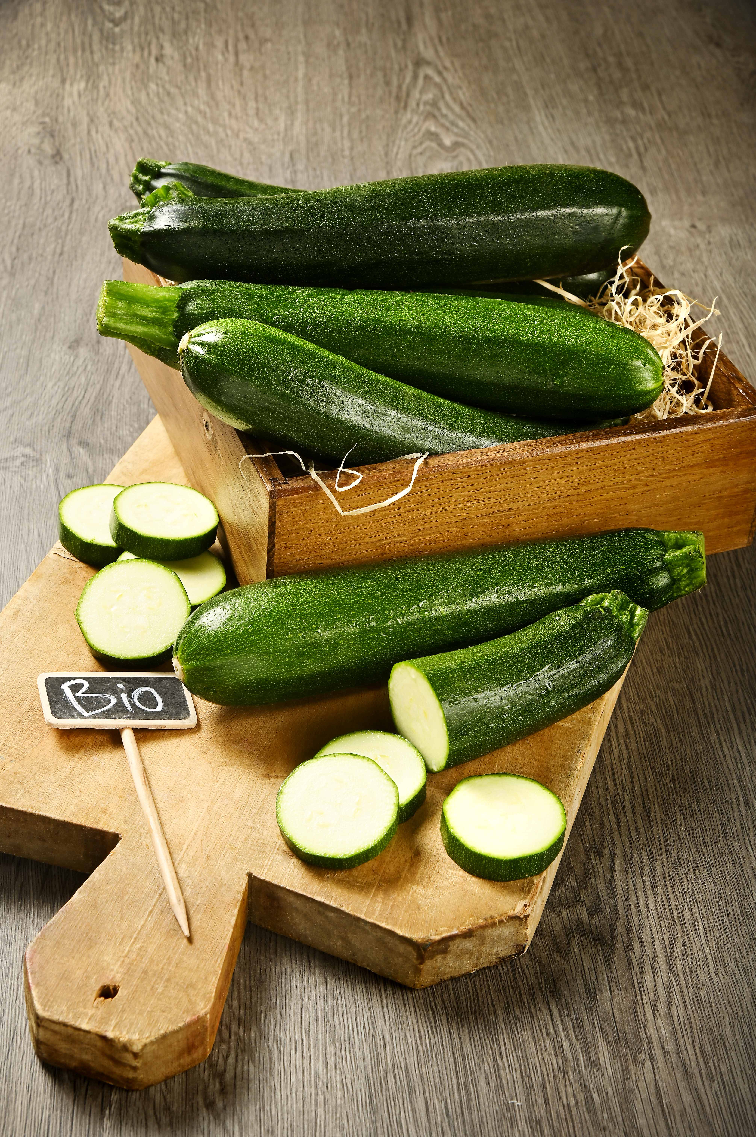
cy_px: 568
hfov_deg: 20.6
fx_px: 2082
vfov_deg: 30.5
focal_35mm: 66
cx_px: 378
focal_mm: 66
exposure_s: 1/200
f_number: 13
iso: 200
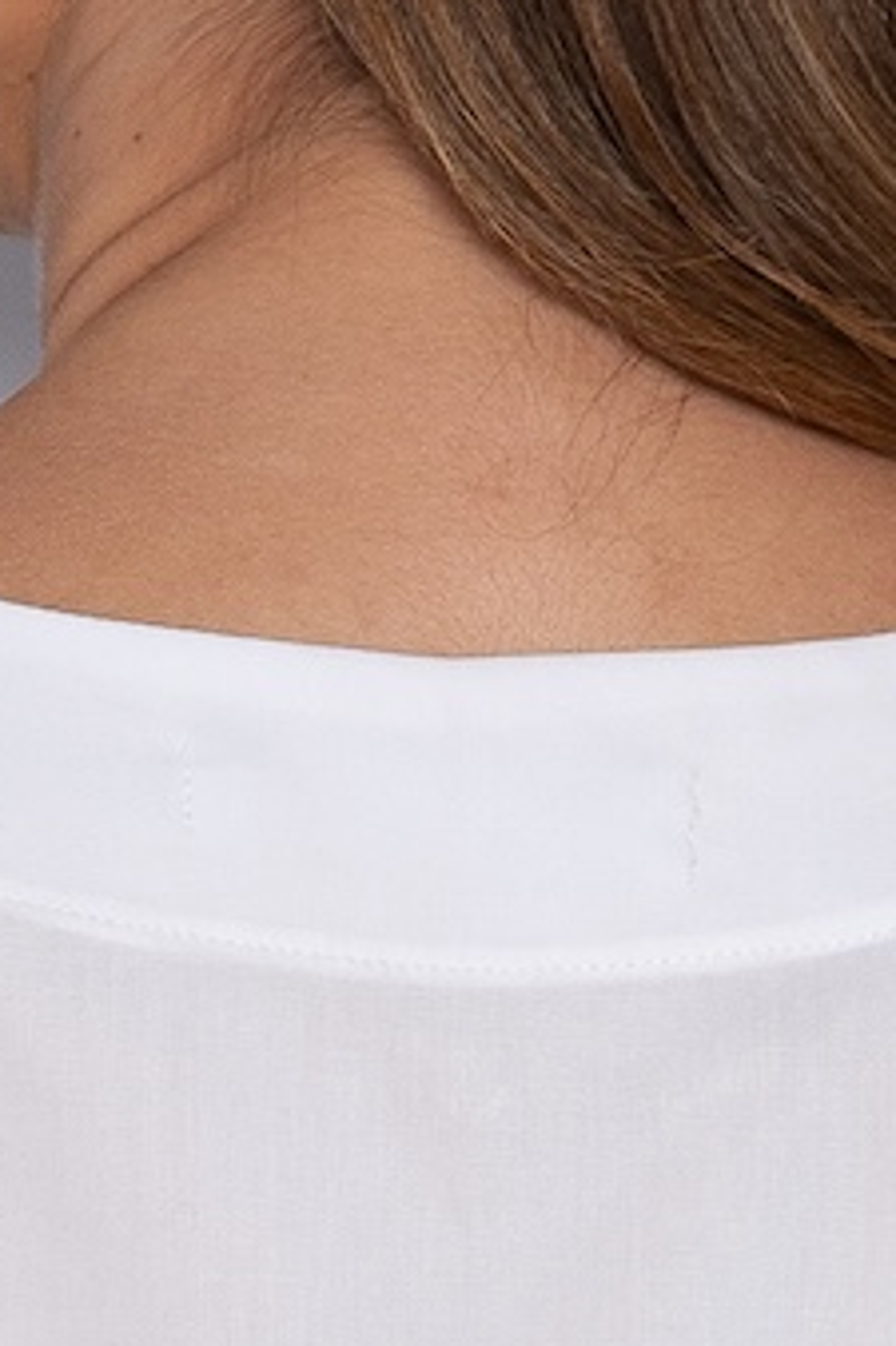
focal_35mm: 373
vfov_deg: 5.4
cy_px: 2385
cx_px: 251
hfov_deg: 3.7
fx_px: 13939
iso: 250
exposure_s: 1/160
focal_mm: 56
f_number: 4.5
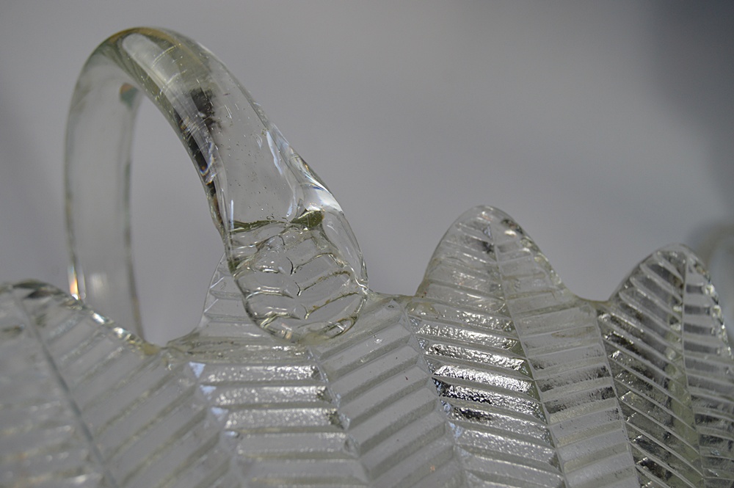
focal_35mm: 48
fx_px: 978
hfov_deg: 41.1
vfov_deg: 28.0
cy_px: 244
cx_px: 367
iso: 320
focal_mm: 32
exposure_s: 1/125
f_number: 5.6
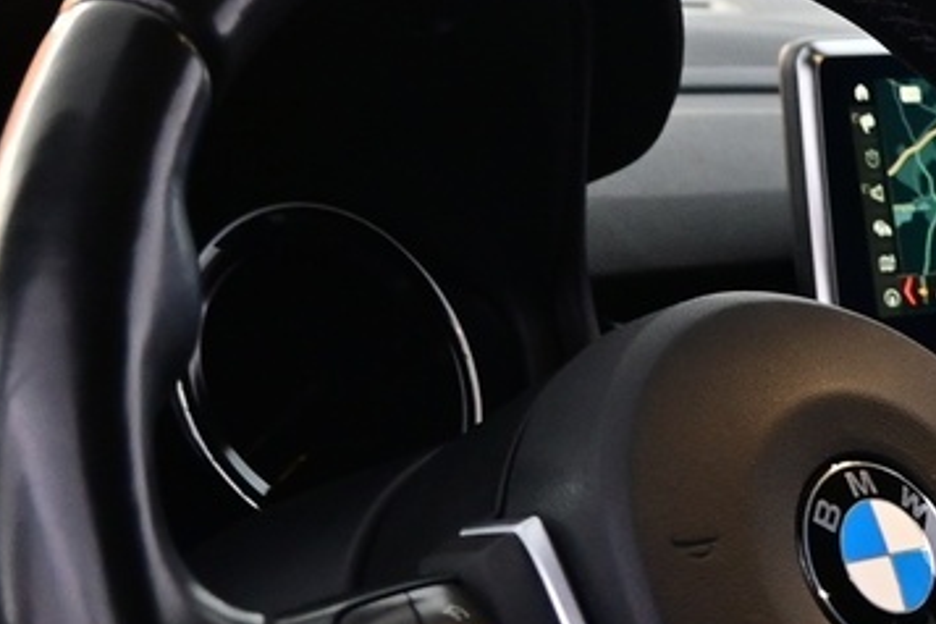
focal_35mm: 109
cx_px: 1245
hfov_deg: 17.5
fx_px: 2834
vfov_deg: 12.5
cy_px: 558
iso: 1100
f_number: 3.5
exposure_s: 1/25
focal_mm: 16
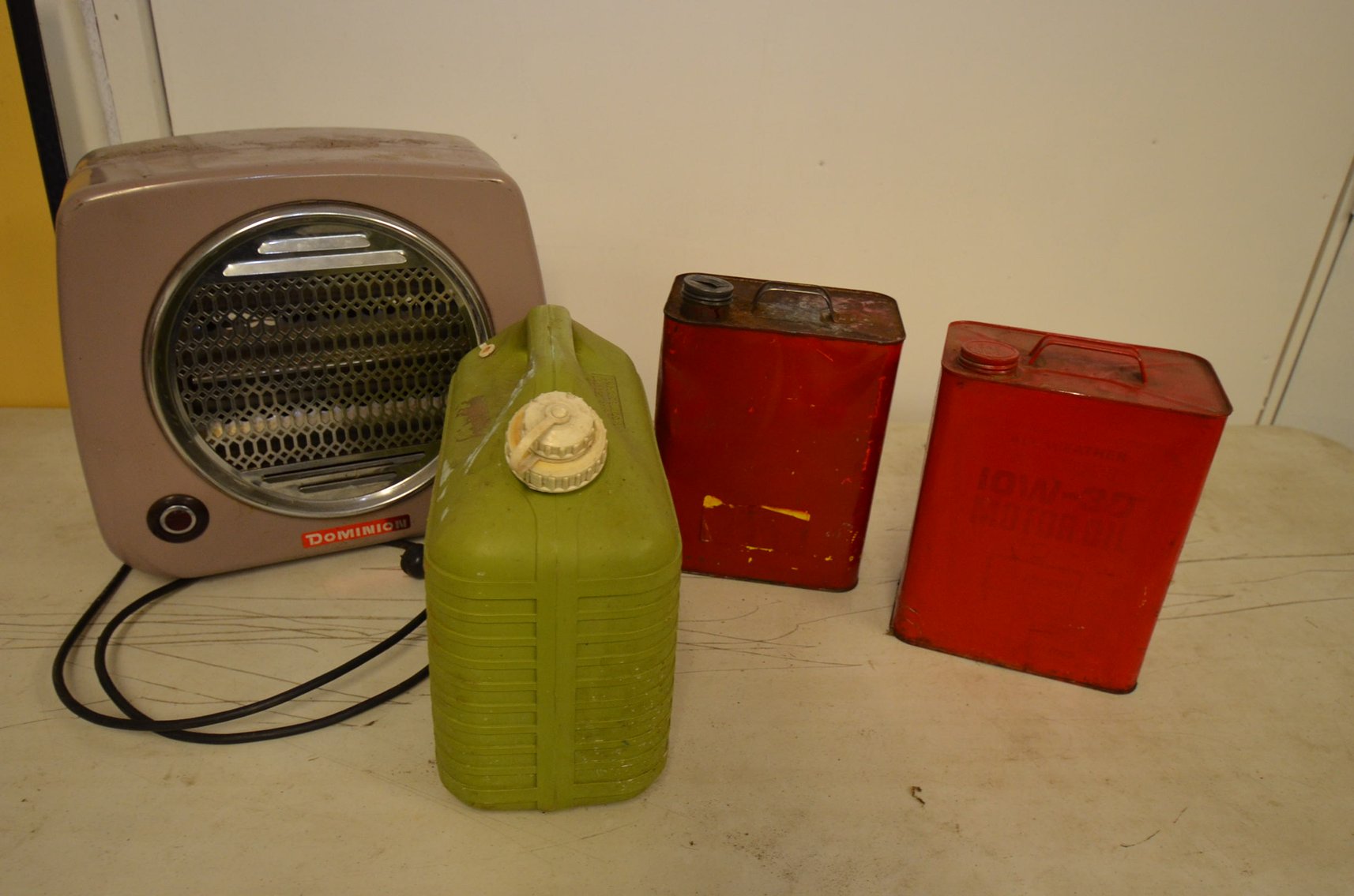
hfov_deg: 70.6
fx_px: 957
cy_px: 448
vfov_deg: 50.2
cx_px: 677
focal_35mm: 26
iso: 900
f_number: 4.2
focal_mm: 17
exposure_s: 1/60
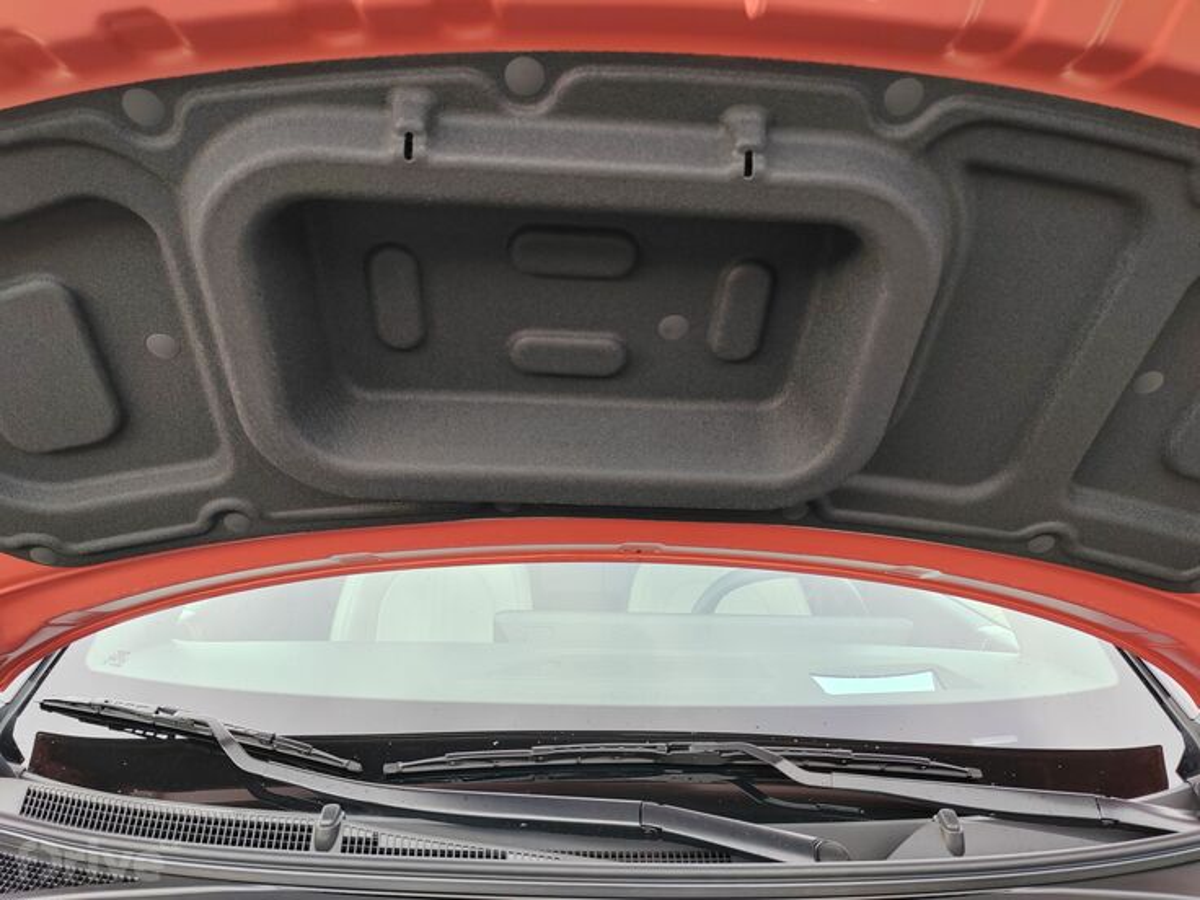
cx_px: 600
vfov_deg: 51.4
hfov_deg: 65.3
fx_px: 936
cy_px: 450
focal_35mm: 27
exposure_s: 1/110
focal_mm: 5.52
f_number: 1.9
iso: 100
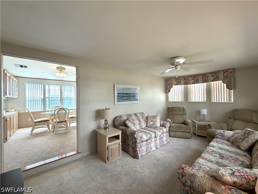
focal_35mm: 14
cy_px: 97
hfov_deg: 102.1
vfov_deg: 85.7
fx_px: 104
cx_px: 129
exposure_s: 1/120
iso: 160
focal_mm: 2.22
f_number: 2.2
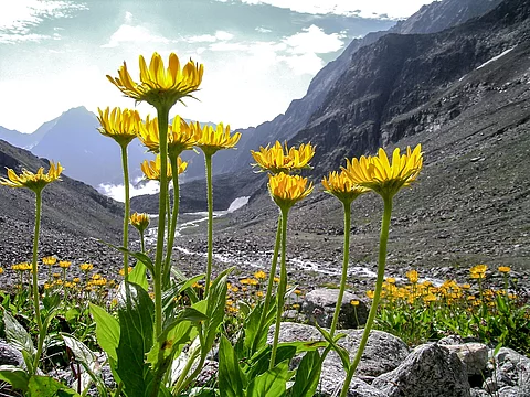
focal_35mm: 28
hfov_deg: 63.4
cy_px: 198
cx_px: 265
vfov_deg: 49.7
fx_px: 429
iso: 50
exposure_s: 1/320
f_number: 7.1
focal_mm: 5.8
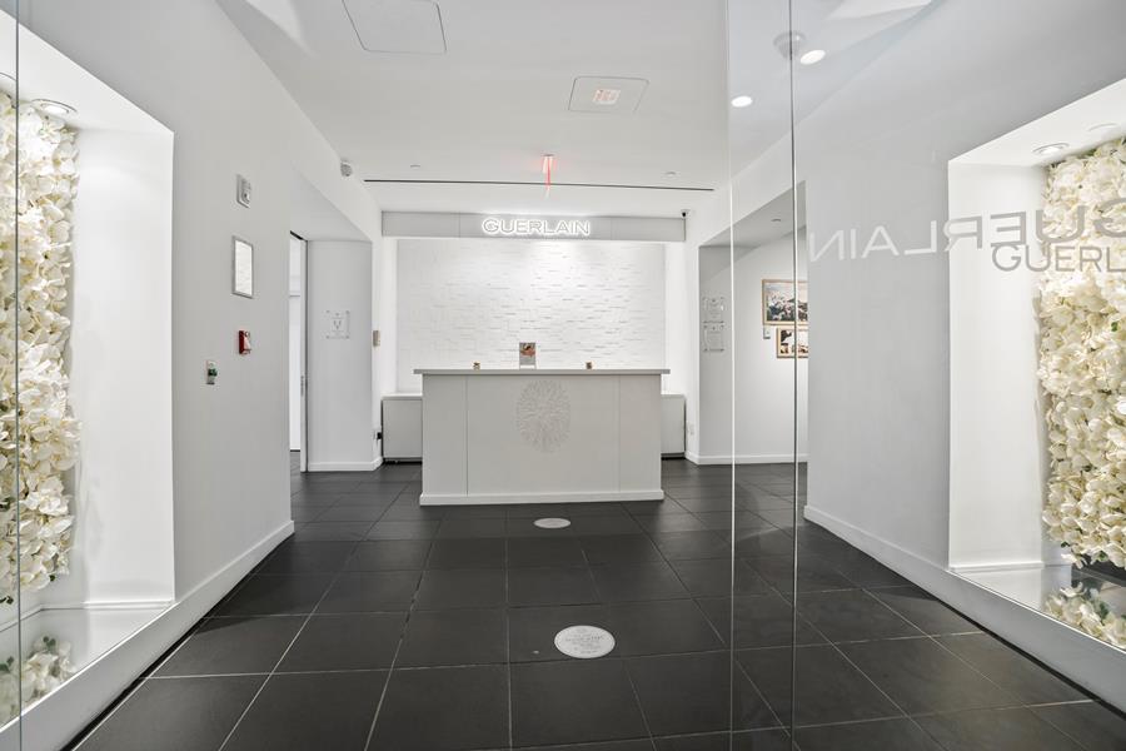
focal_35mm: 17
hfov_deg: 93.3
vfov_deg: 70.4
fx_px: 532
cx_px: 563
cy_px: 376
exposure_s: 1.6
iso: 100
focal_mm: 17
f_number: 8
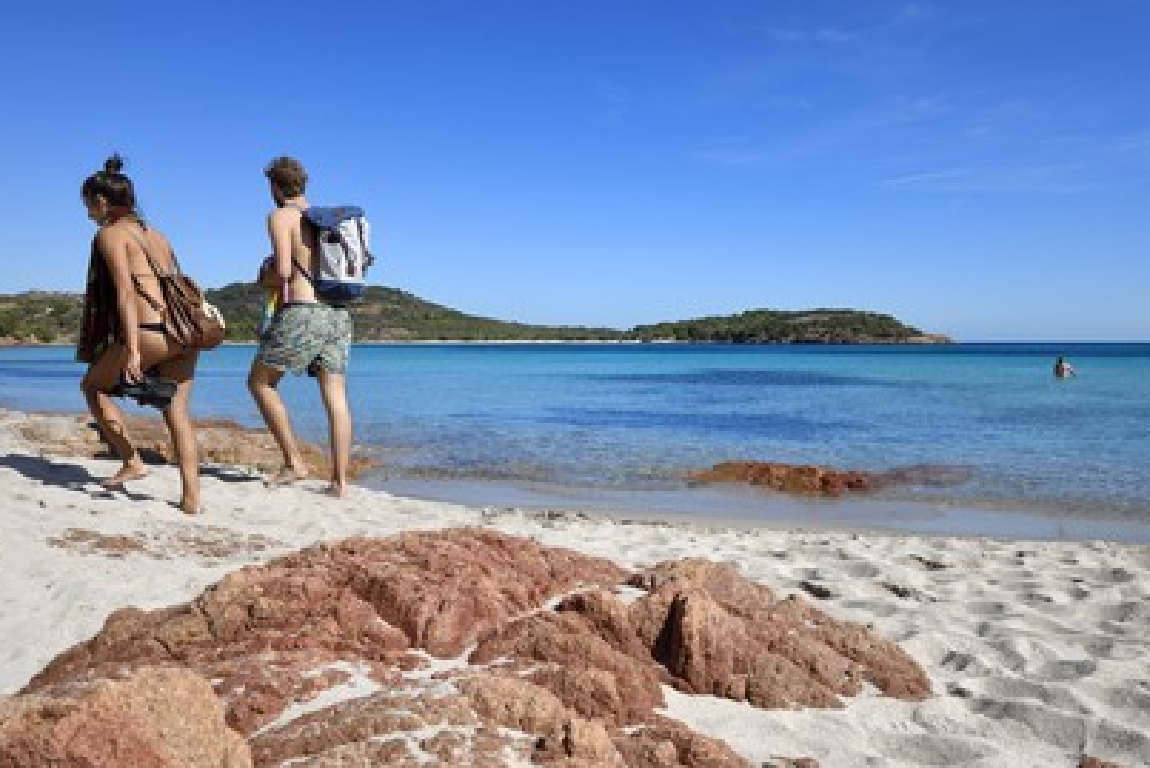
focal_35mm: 25
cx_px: 582
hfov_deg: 71.5
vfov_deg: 51.3
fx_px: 799
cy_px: 380
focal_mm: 24
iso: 200
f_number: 14
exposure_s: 1/320
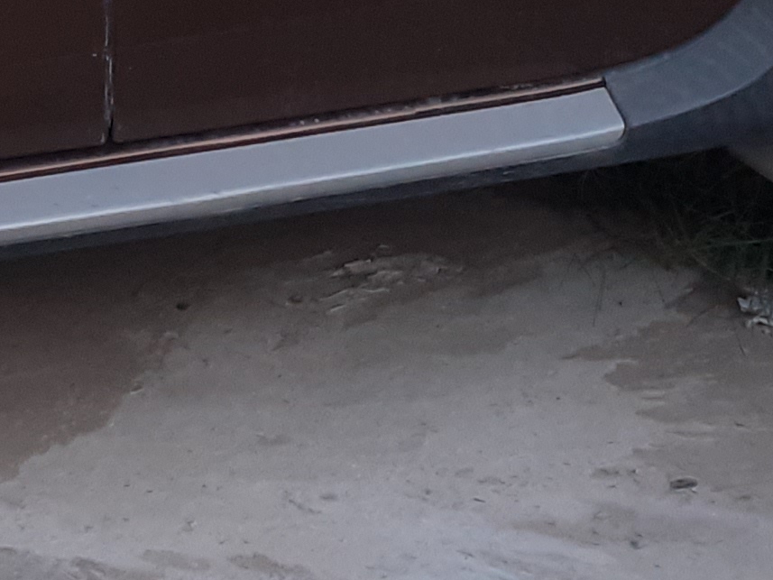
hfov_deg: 14.3
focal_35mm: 130
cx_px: -317
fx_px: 2903
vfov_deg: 11.1
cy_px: -169
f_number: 1.9
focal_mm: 3.6
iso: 100
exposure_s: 1/50
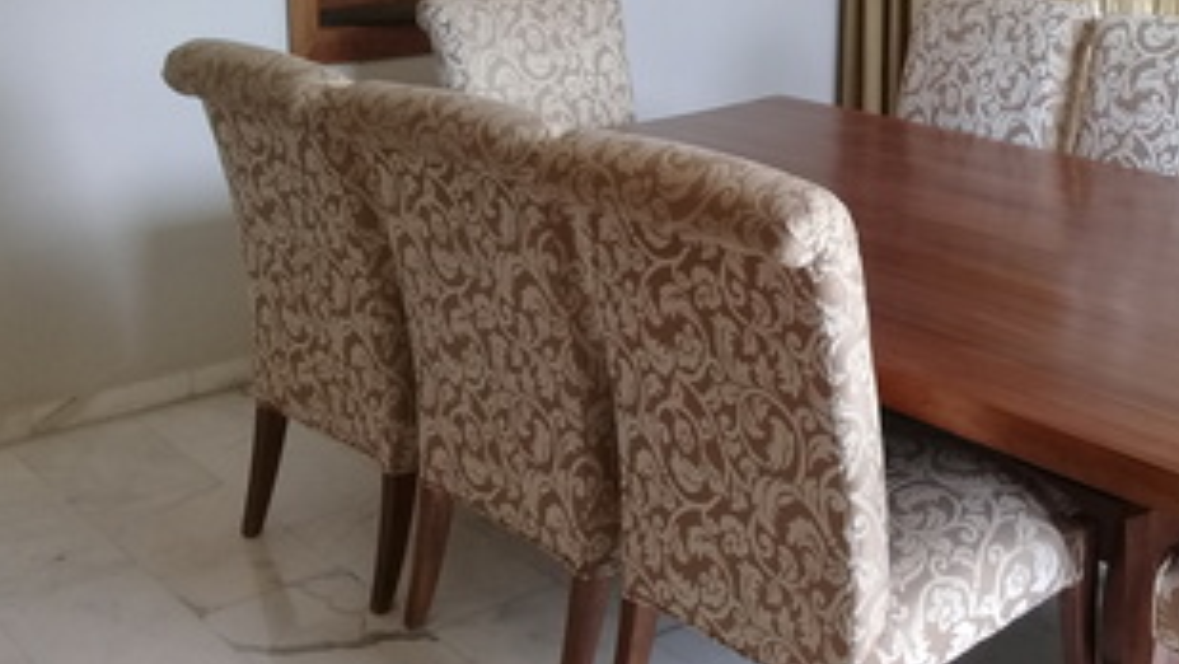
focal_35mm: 50
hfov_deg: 40.7
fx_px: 1564
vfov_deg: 23.7
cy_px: 162
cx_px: 796
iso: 100
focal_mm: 3.3
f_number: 2.2
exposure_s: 1/100
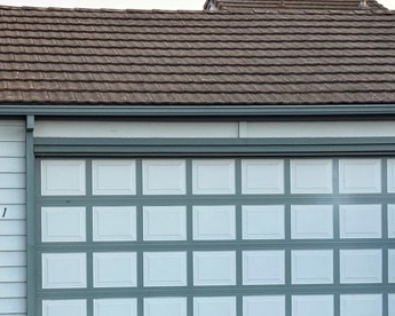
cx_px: 98
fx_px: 1017
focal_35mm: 87
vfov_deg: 17.6
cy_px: 214
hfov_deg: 21.8
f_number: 1.78
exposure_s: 1/40
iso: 320
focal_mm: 6.76
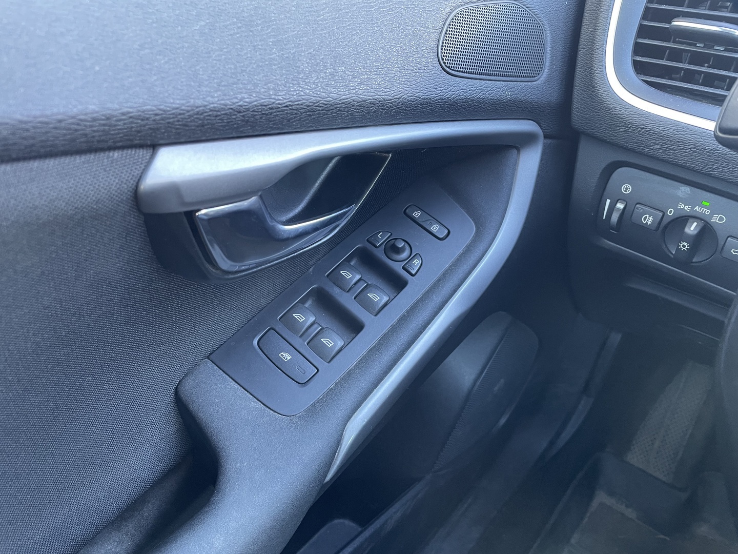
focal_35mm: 26
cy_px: 277
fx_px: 554
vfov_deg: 53.1
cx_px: 369
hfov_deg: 67.3
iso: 200
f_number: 1.6
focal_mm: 4.2
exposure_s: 1/60
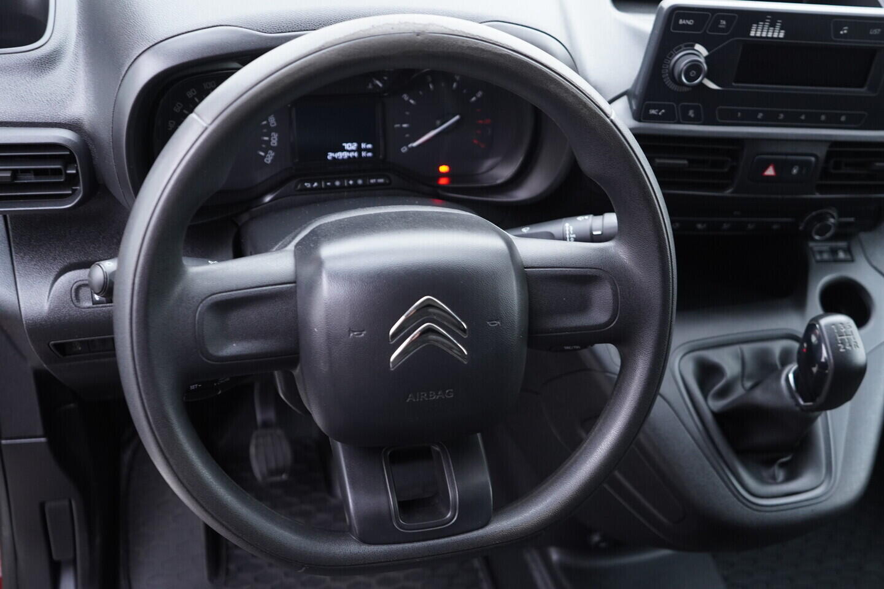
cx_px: 442
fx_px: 884
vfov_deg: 36.9
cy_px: 294
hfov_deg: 53.1
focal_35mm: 36
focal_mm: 24
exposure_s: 1/40
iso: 500
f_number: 2.8
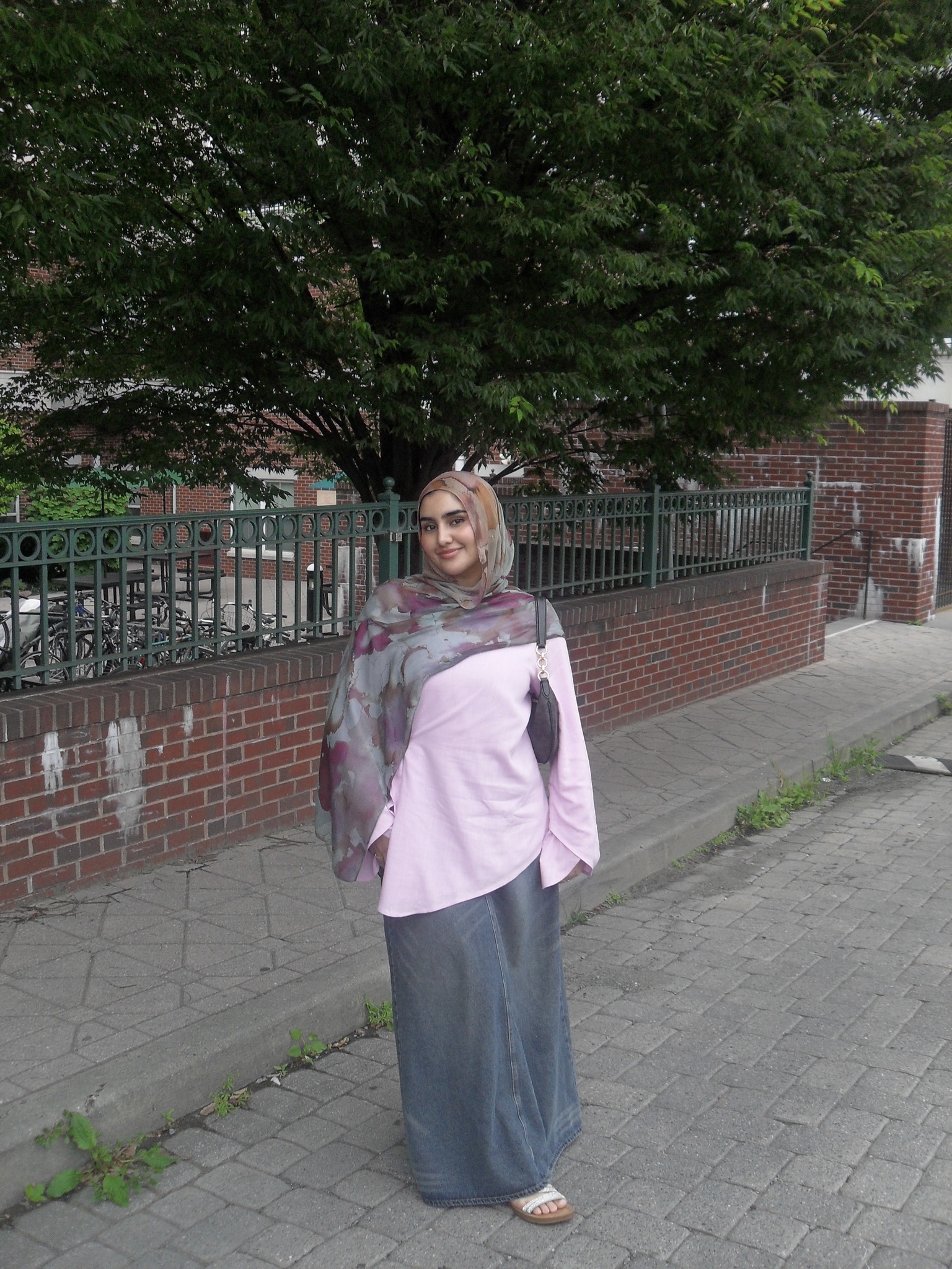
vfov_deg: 52.6
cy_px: 634
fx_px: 1283
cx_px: 476
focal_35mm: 35
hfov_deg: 40.7
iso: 100
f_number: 2.8
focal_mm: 6.2
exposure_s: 1/180
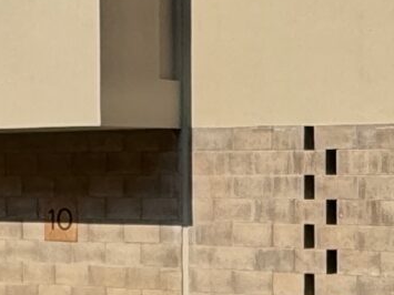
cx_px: 208
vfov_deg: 14.6
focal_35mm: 101
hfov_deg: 19.5
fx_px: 1149
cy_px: 126
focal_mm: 2.22
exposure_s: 1/3717
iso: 50
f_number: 2.2
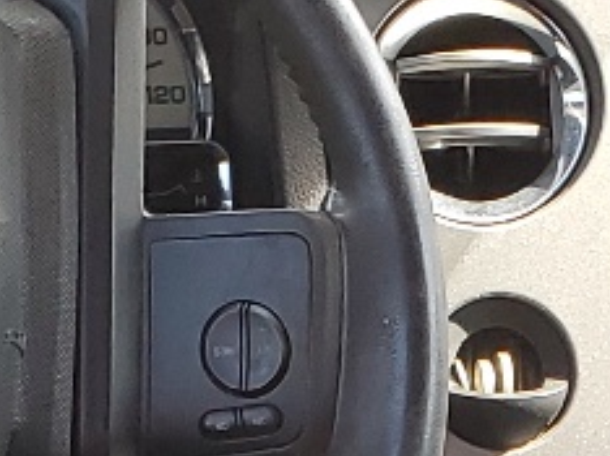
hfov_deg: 11.0
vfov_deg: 7.6
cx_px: 618
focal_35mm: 178
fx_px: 3133
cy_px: 1186
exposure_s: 1/60.2
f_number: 1.5
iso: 55
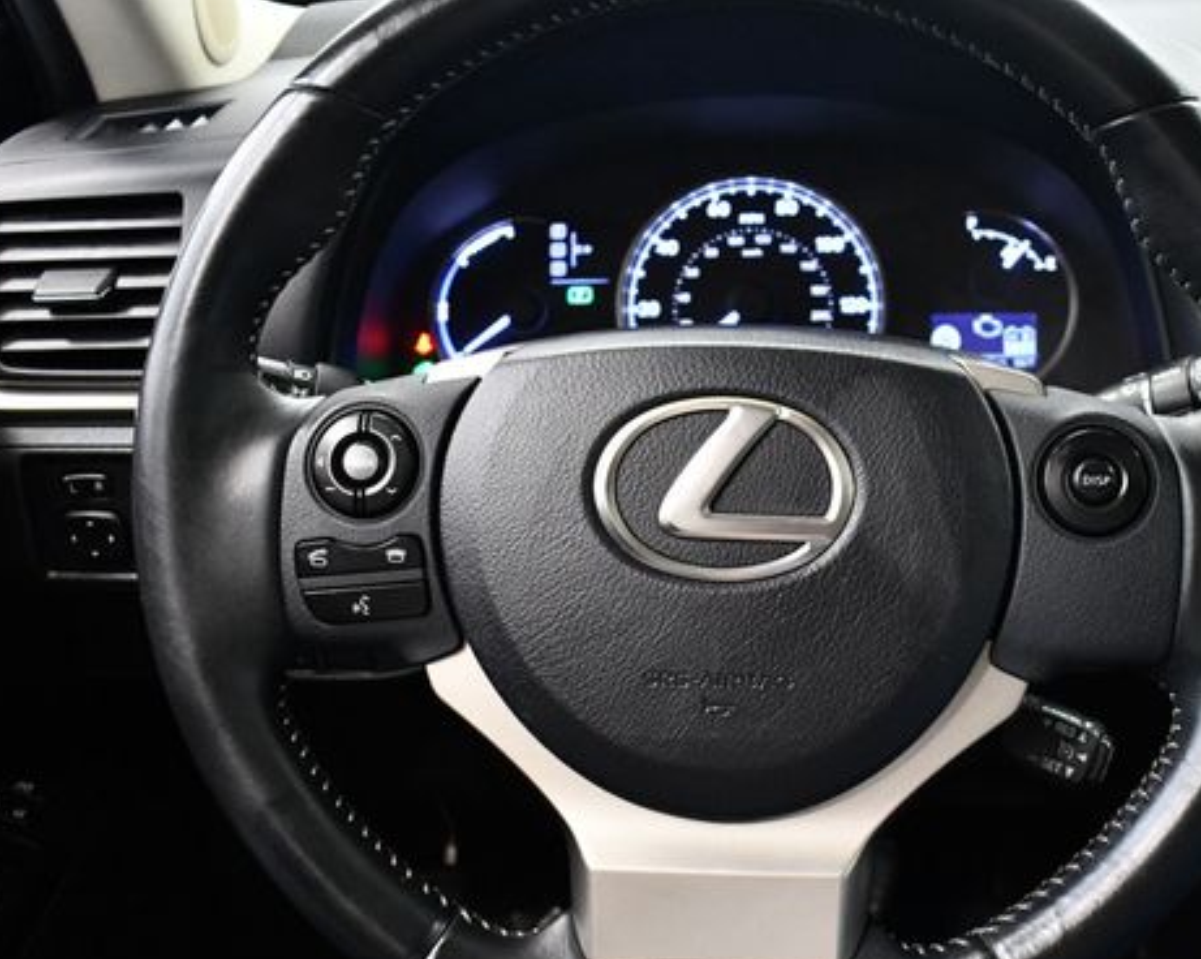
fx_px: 1669
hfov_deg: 39.0
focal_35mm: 47
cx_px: 815
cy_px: 513
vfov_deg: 32.0
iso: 3200
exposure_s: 1/100
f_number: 3.5
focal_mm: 18
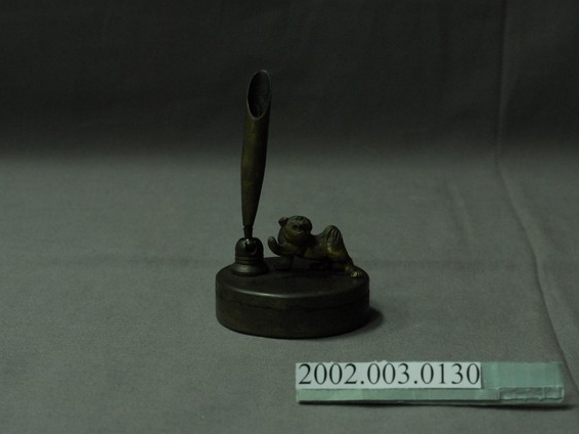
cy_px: 218
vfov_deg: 15.1
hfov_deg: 20.0
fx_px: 1638
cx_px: 288
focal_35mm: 98
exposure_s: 1/13
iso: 1000
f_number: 10
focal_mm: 60
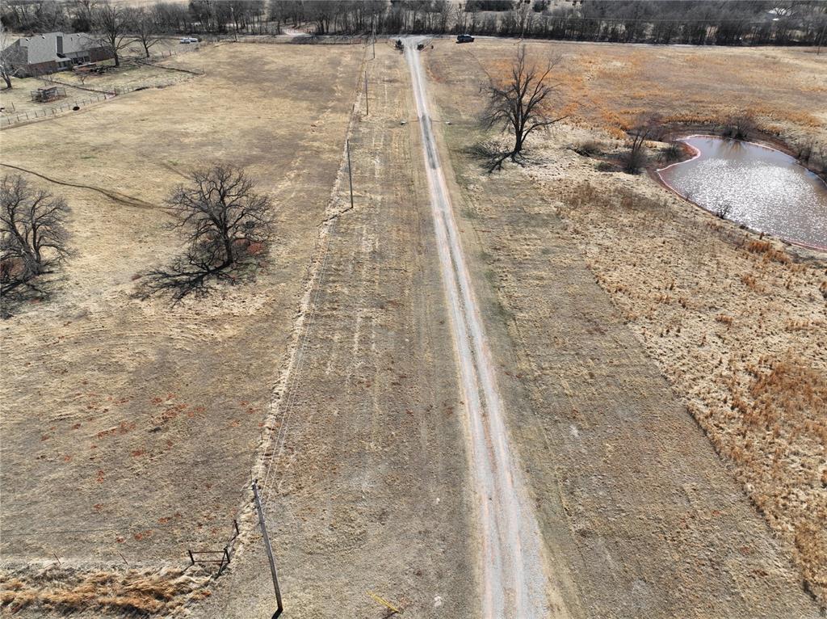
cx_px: 414
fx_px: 573
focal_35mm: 24
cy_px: 310
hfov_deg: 71.6
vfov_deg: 56.7
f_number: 2.8
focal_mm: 12.29
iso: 100
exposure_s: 1/1600
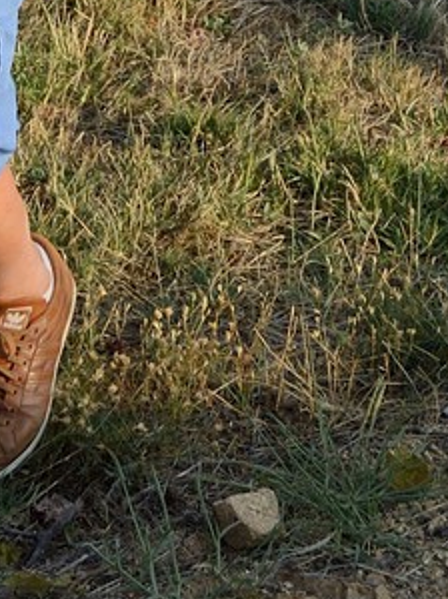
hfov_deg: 6.0
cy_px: -992
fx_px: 4265
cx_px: -160
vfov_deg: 7.4
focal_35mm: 247
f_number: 8
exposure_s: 1/250
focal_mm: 48
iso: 200
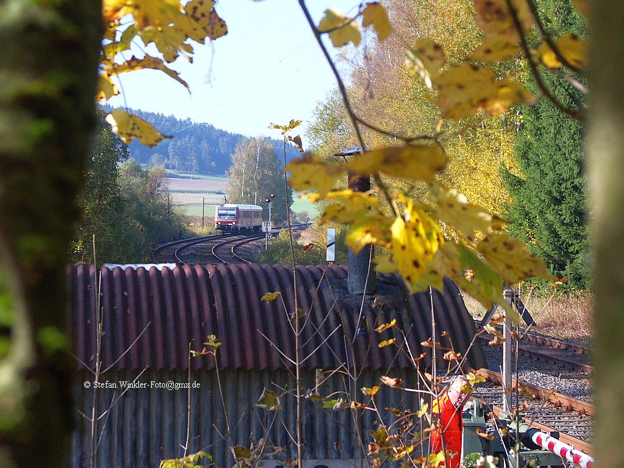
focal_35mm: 113
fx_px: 2037
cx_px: 312
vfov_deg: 13.1
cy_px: 234
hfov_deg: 17.4
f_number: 4.5
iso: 100
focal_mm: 28.87
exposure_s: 1/400
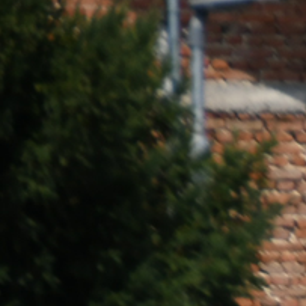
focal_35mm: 761
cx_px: 1174
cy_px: 779
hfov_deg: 2.3
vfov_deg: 2.3
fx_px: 7611
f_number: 5
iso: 400
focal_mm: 75
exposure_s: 1/3200
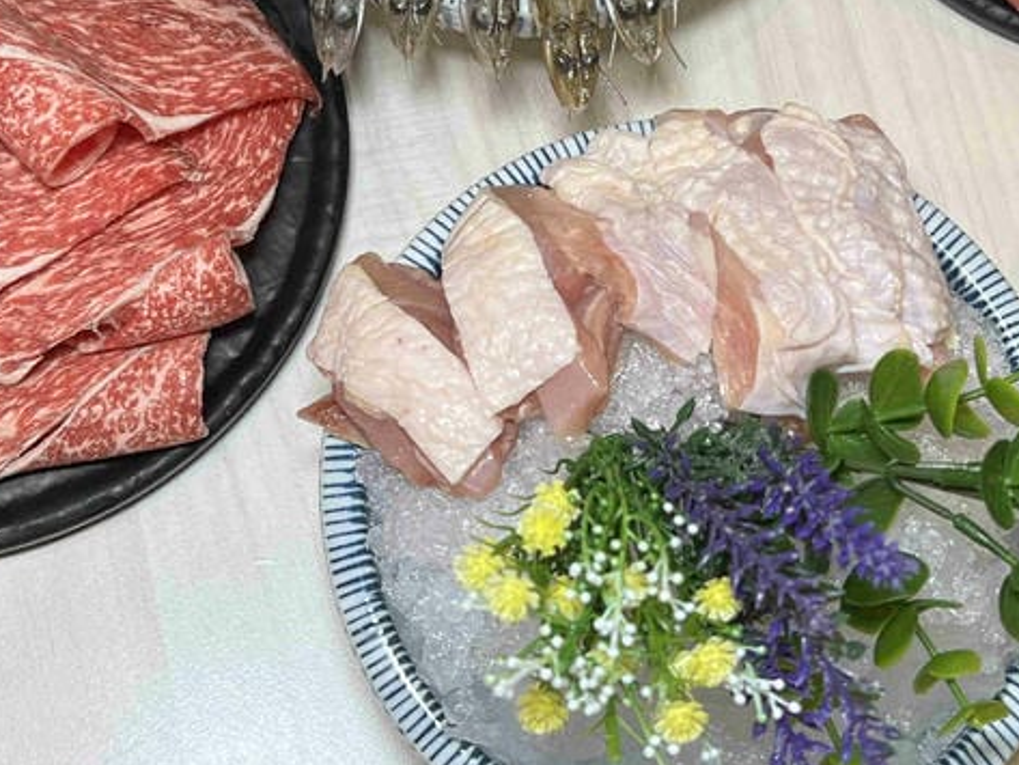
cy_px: 136
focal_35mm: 66
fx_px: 1943
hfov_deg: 29.3
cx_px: 605
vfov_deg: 21.9
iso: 64
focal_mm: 5.7
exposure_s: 1/120
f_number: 1.5
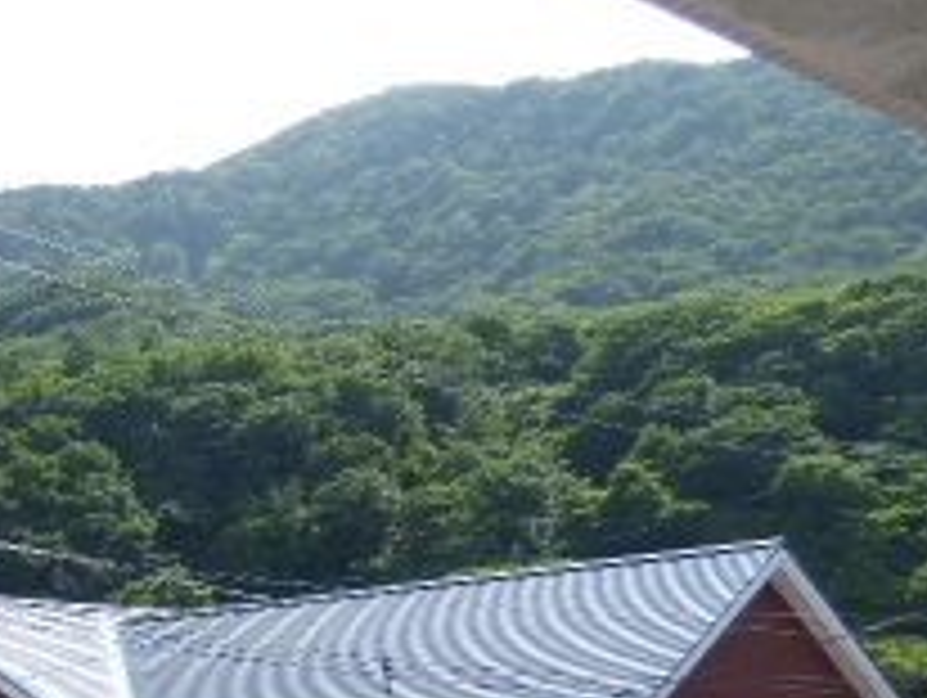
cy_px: 675
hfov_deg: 25.1
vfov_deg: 22.9
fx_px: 1662
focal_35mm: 62
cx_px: -400
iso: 100
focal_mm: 3.58
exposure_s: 1/1000
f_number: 2.8
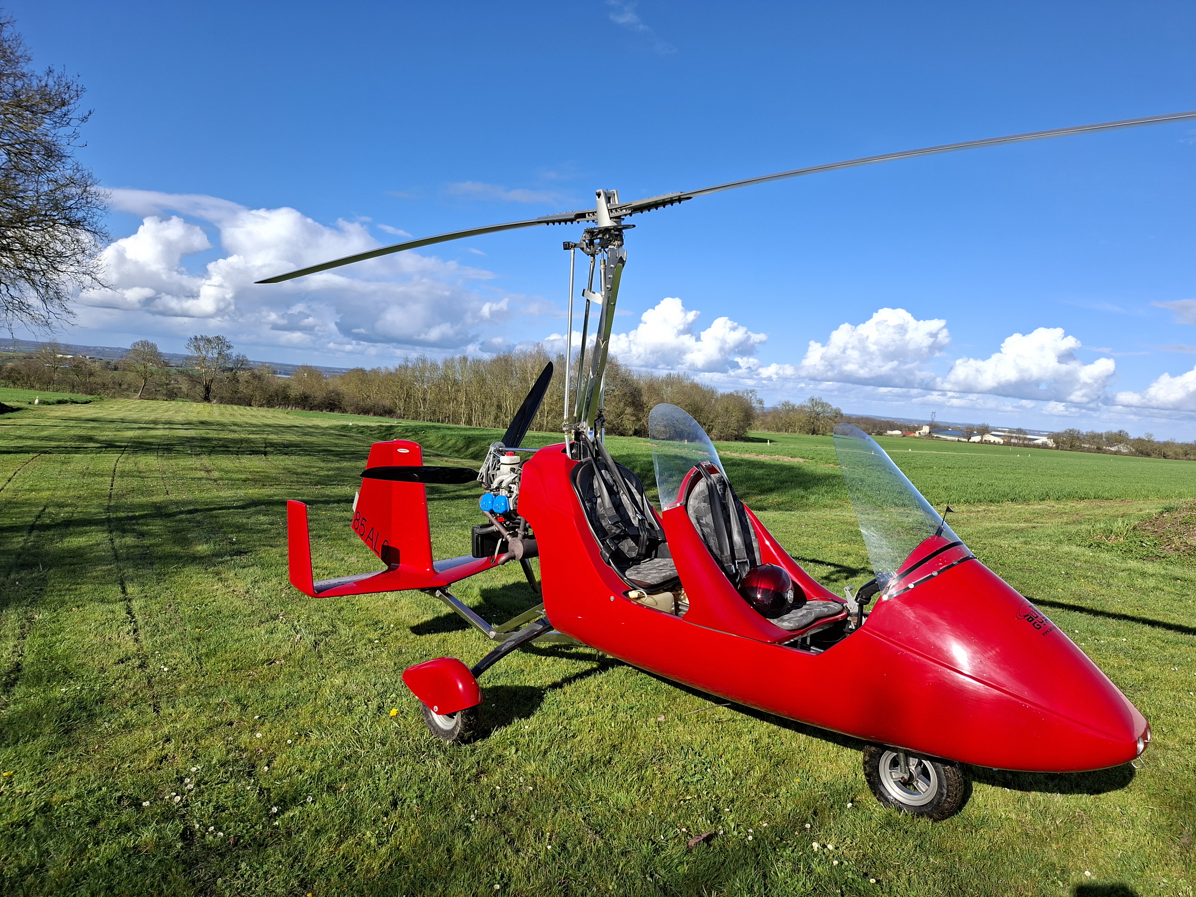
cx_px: 598
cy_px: 448
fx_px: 795
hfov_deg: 73.9
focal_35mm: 23
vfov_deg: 58.9
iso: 50
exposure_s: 1/2008
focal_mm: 5.54
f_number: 1.8
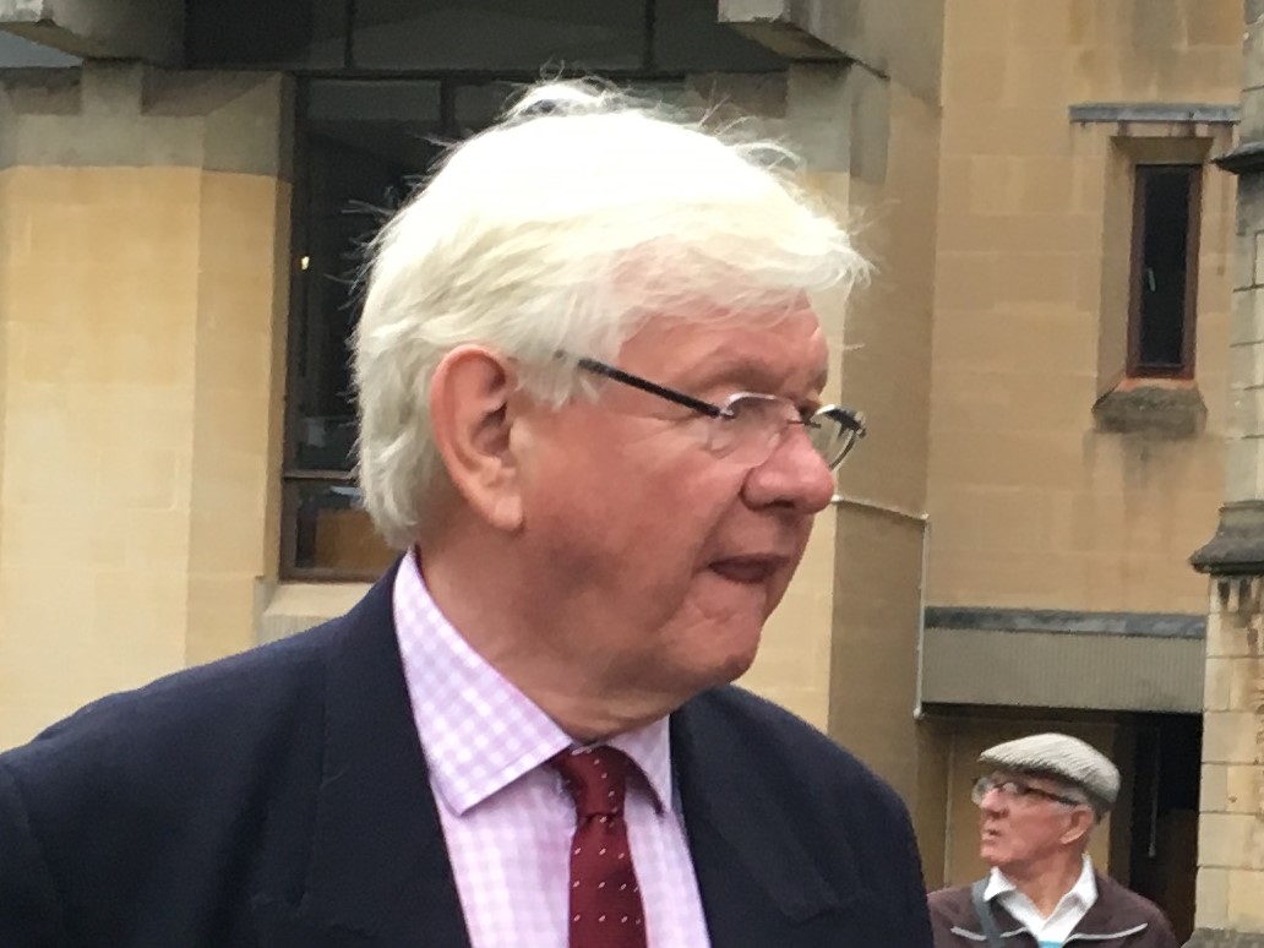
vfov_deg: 48.2
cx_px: 632
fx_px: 1059
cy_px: 474
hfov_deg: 61.7
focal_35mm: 29
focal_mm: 4.15
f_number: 2.2
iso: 40
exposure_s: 1/33
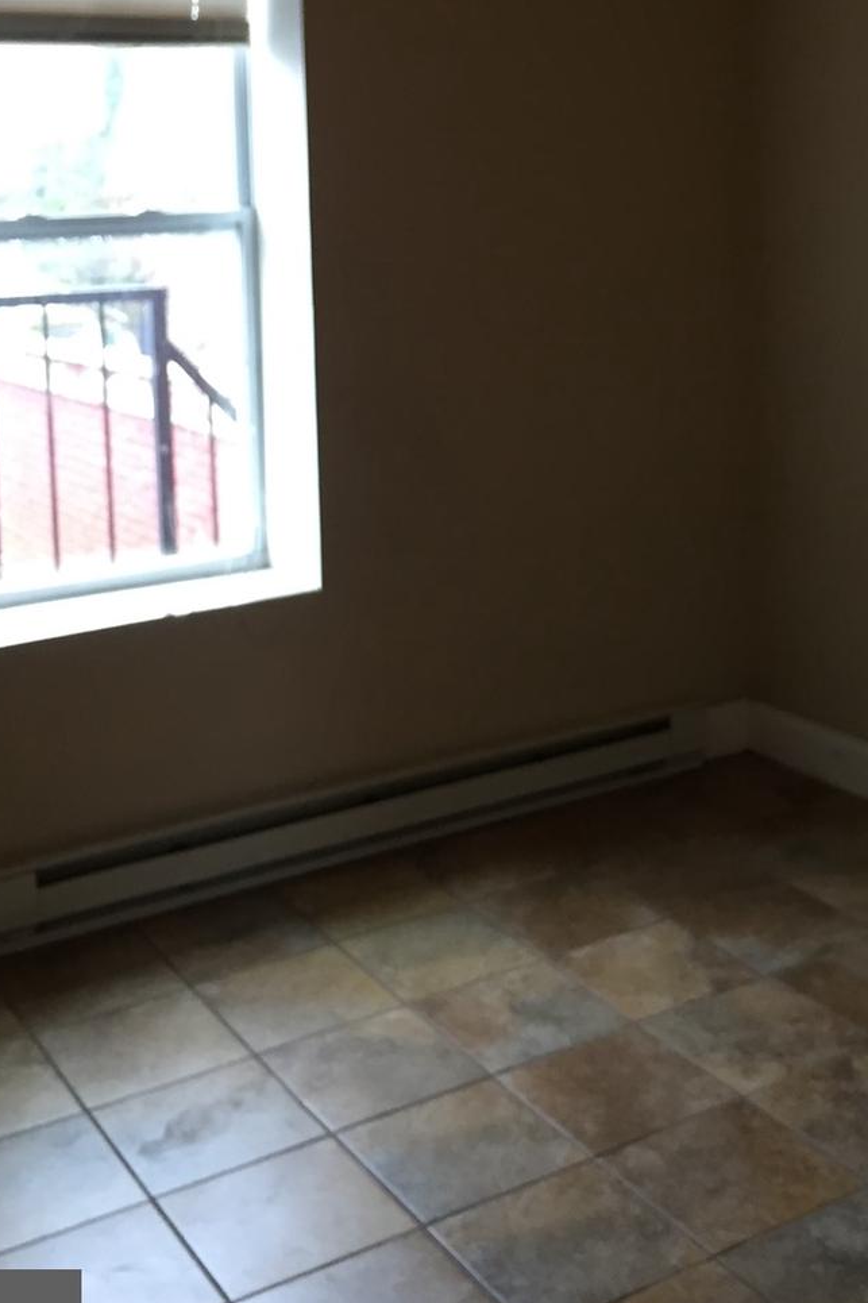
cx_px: 522
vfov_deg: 40.1
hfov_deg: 28.0
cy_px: 343
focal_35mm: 48
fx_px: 1736
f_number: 2.2
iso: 100
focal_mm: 4.15
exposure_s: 1/30
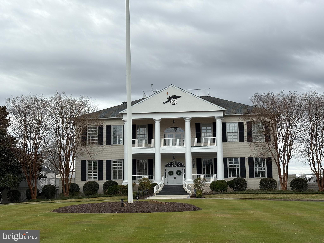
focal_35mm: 52
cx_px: 162
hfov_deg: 36.8
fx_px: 487
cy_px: 122
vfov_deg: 28.0
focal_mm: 5.96
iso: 40
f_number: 1.6
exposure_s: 1/2075
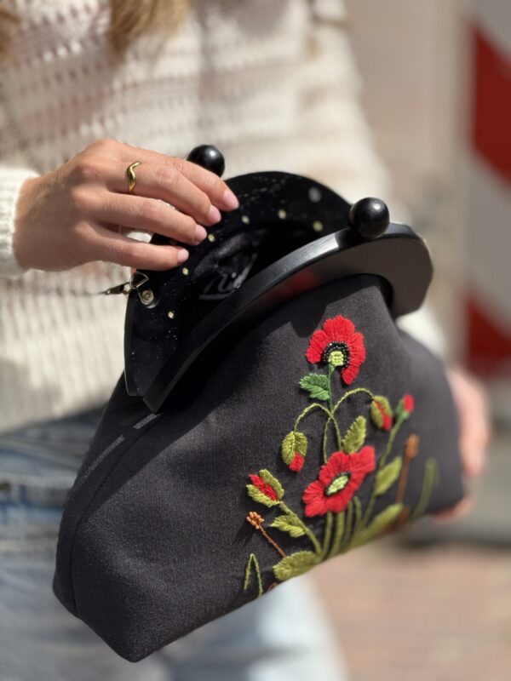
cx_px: 256
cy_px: 340
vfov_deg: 16.4
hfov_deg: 12.3
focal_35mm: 120
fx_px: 2362
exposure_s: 1/811
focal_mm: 15.66
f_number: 2.8
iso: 50
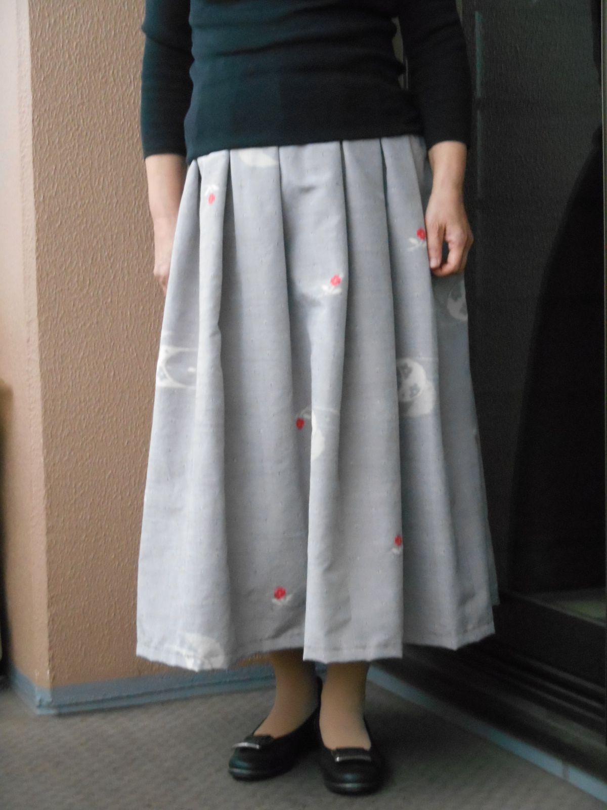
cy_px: 405
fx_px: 1637
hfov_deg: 21.0
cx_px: 304
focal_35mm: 70
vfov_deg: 27.8
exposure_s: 1/20
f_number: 4.5
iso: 800
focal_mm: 12.5
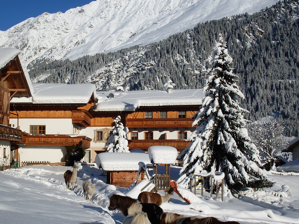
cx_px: 123
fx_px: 440
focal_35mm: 51
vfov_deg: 28.5
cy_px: 129
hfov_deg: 37.4
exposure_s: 1/350
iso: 80
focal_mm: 6.3
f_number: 8.4
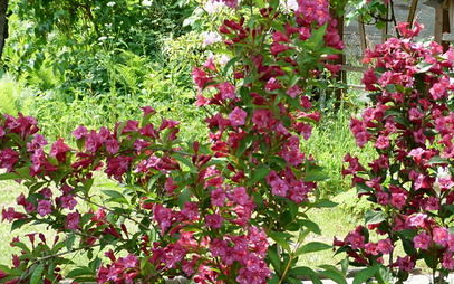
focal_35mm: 175
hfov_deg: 11.9
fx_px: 2164
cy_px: 124
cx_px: 332
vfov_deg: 7.5
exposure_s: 1/160
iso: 80
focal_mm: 19
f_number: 4
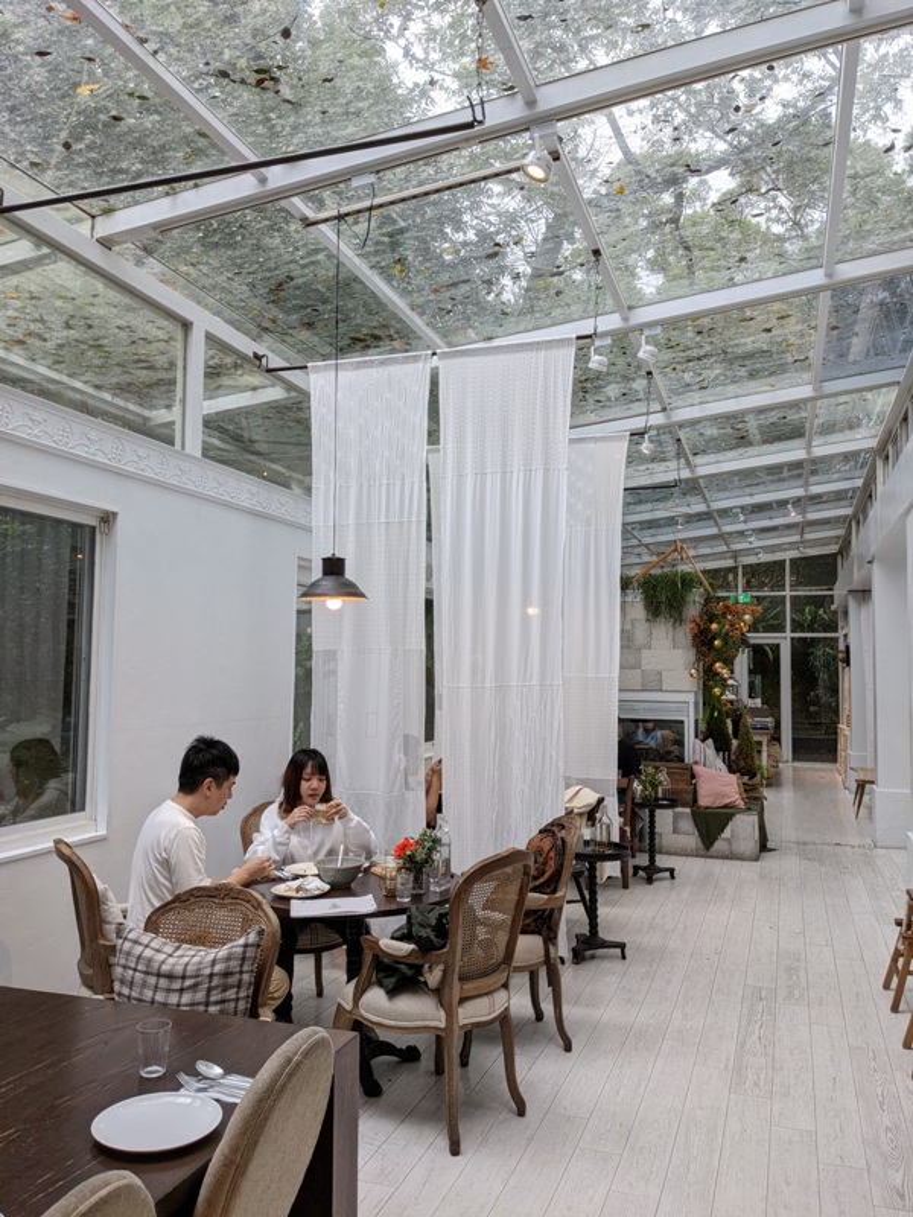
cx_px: 456
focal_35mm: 27
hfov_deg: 51.4
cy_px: 608
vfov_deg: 65.3
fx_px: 950
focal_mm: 4.38
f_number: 1.73
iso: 55
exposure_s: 1/197
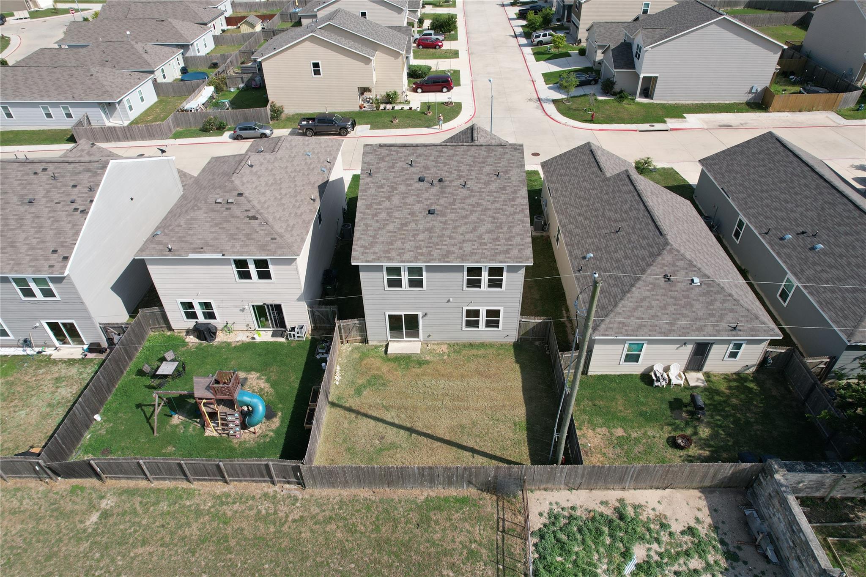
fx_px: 529
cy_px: 288
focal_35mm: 22
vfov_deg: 57.2
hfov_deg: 78.6
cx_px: 433
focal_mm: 8.38
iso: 130
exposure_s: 1/2000
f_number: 2.8
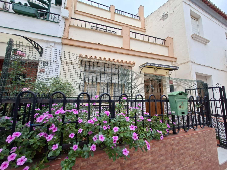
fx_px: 85
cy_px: 85
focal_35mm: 13
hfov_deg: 106.2
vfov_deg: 89.9
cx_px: 114
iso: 200
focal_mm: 1.74
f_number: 2.2
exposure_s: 1/40
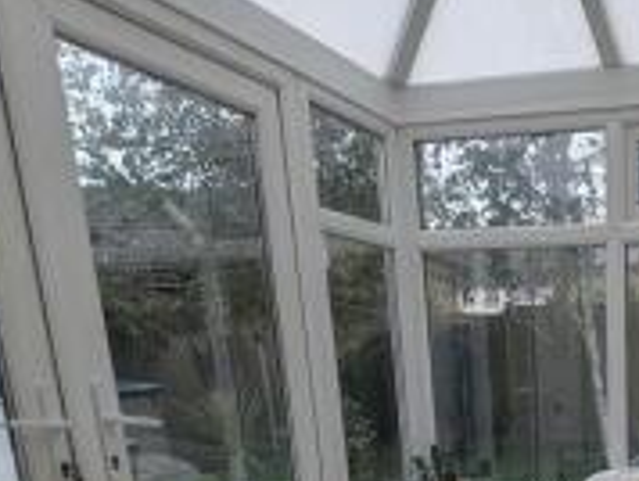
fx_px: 721
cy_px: 569
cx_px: 643
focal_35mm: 39
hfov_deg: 41.4
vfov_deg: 31.3
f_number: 1.95
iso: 34
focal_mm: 2.23
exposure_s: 1/122
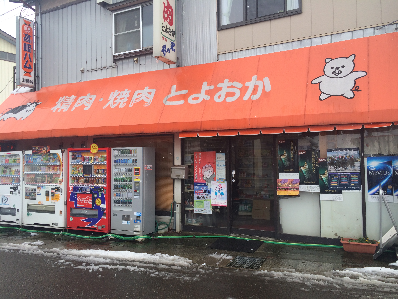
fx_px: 333
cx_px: 199
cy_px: 150
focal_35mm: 29
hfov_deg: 61.7
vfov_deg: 48.2
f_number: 2.2
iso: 32
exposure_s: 1/662
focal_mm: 4.15
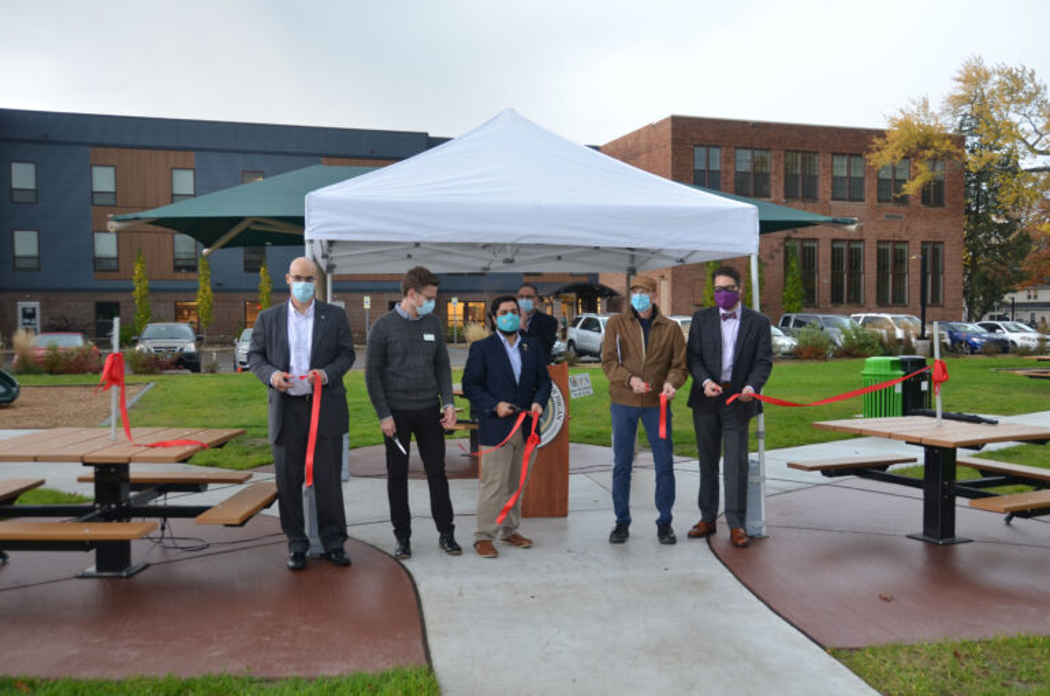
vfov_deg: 39.8
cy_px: 348
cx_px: 525
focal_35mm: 33
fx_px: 961
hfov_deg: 57.3
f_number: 3.8
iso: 400
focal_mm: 22
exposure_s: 1/80
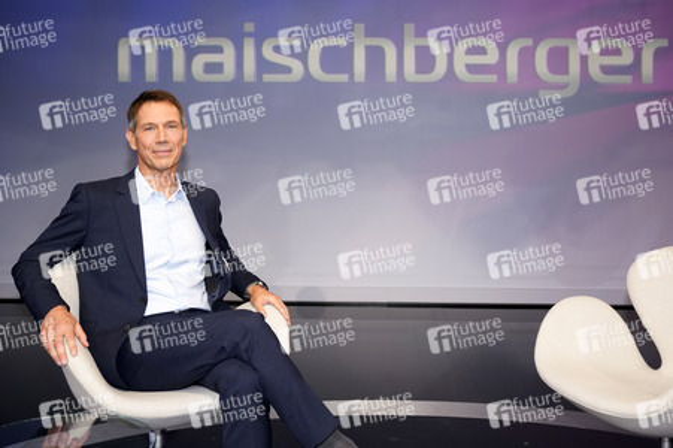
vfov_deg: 43.5
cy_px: 224
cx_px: 336
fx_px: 560
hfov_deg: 62.0
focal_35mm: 30
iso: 2000
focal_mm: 30
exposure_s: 1/125
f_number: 5.6
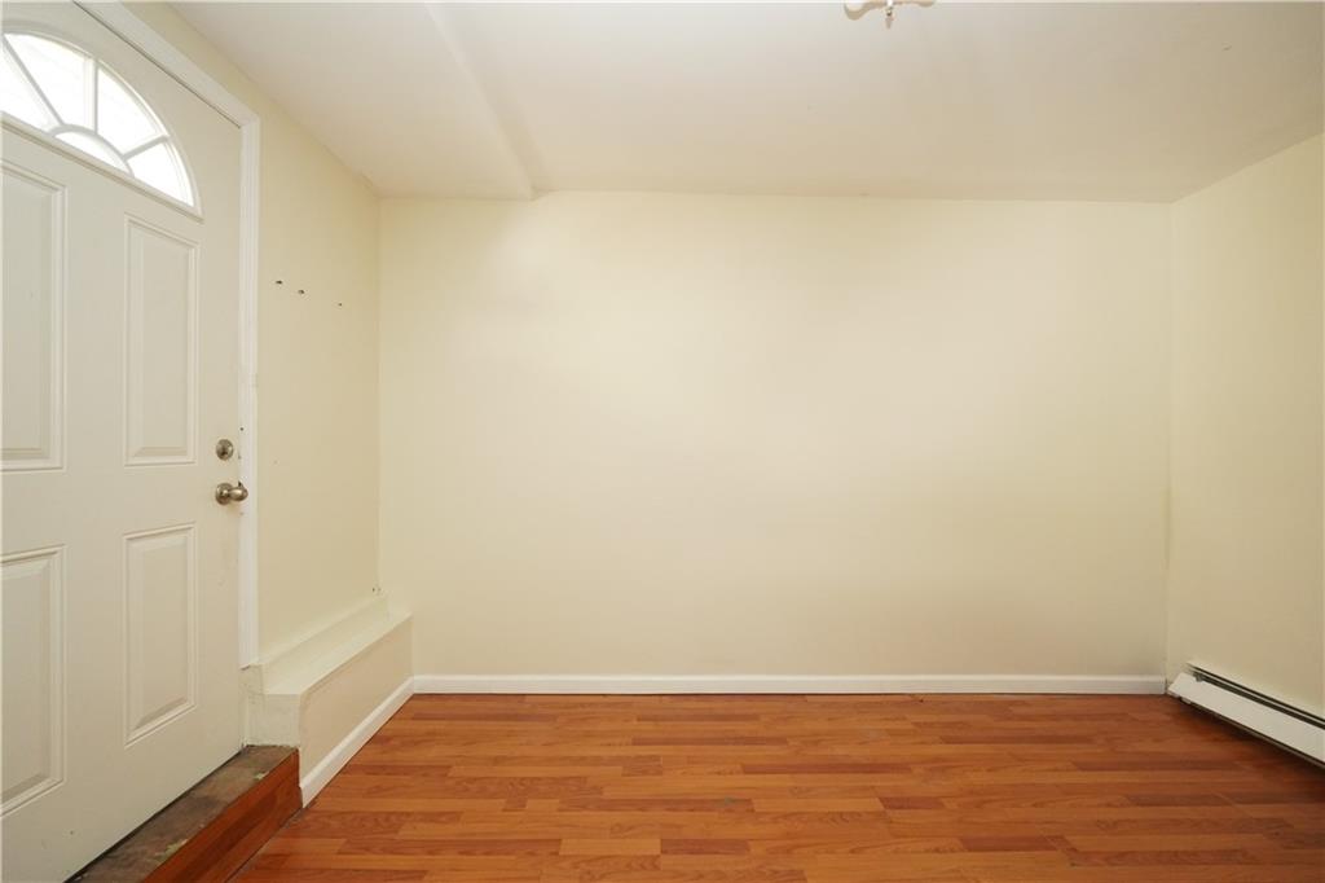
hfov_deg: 100.4
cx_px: 662
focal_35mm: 15
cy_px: 442
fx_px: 552
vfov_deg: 77.3
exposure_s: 1/125
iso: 1600
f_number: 4.5
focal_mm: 10
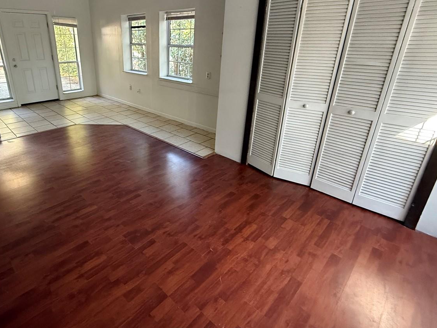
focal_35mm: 20
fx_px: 252
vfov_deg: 65.5
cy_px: 134
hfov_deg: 80.3
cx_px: 165
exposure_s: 1/60
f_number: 2.2
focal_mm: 2.22
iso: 640
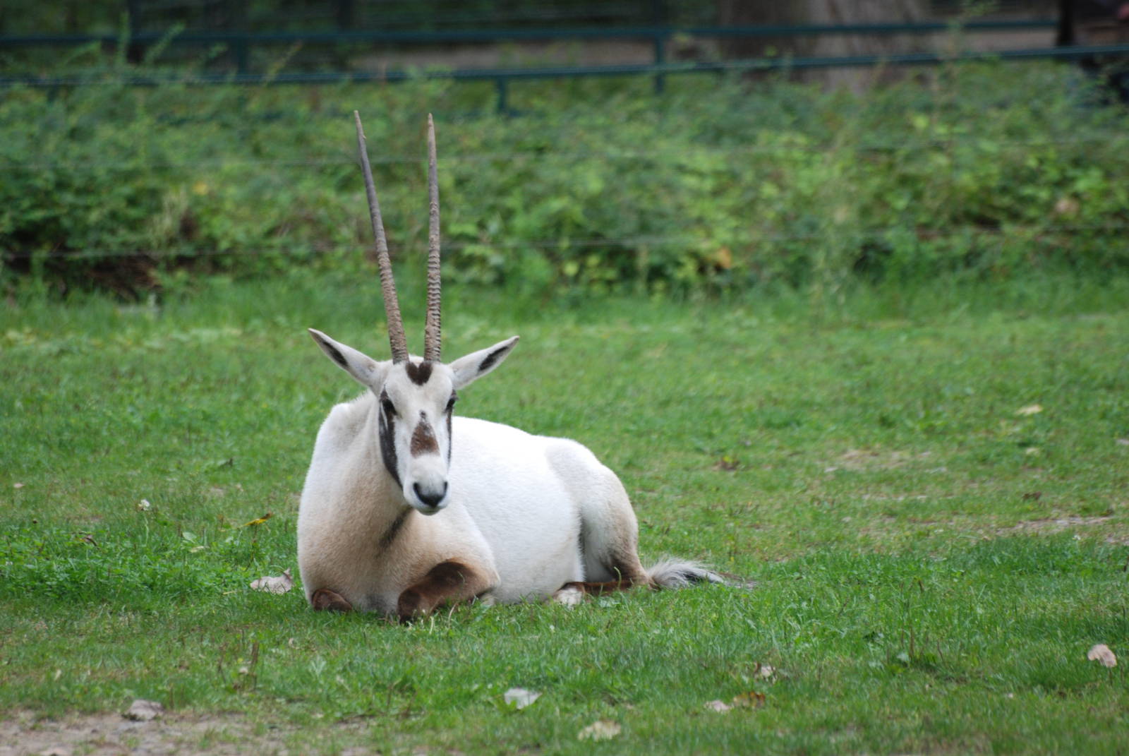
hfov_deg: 4.6
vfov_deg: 3.1
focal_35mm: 450
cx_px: 564
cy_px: 378
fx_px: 14129
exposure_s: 1/50
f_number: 5.6
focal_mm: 300
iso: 400
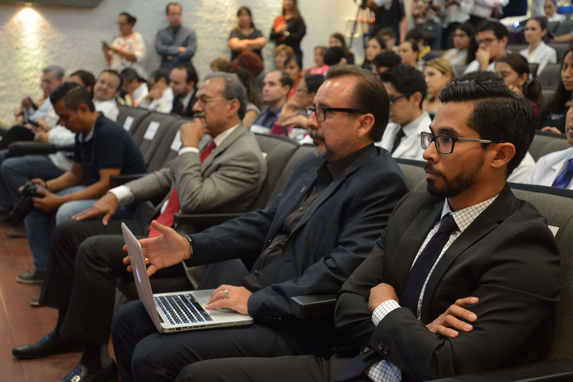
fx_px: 764
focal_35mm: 48
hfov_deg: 41.1
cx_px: 286
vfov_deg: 28.1
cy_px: 191
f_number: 4.2
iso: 1600
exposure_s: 1/15
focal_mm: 48
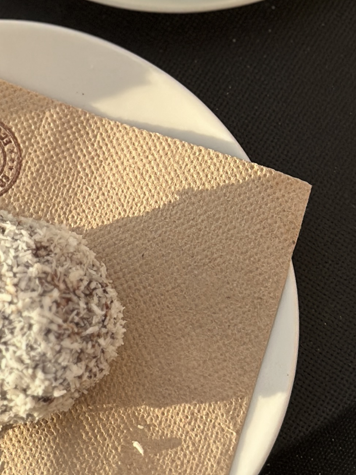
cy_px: -136
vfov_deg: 12.8
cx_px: -152
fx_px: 2056
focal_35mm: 150
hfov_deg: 9.7
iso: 80
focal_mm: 6.86
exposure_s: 1/1916
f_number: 1.78
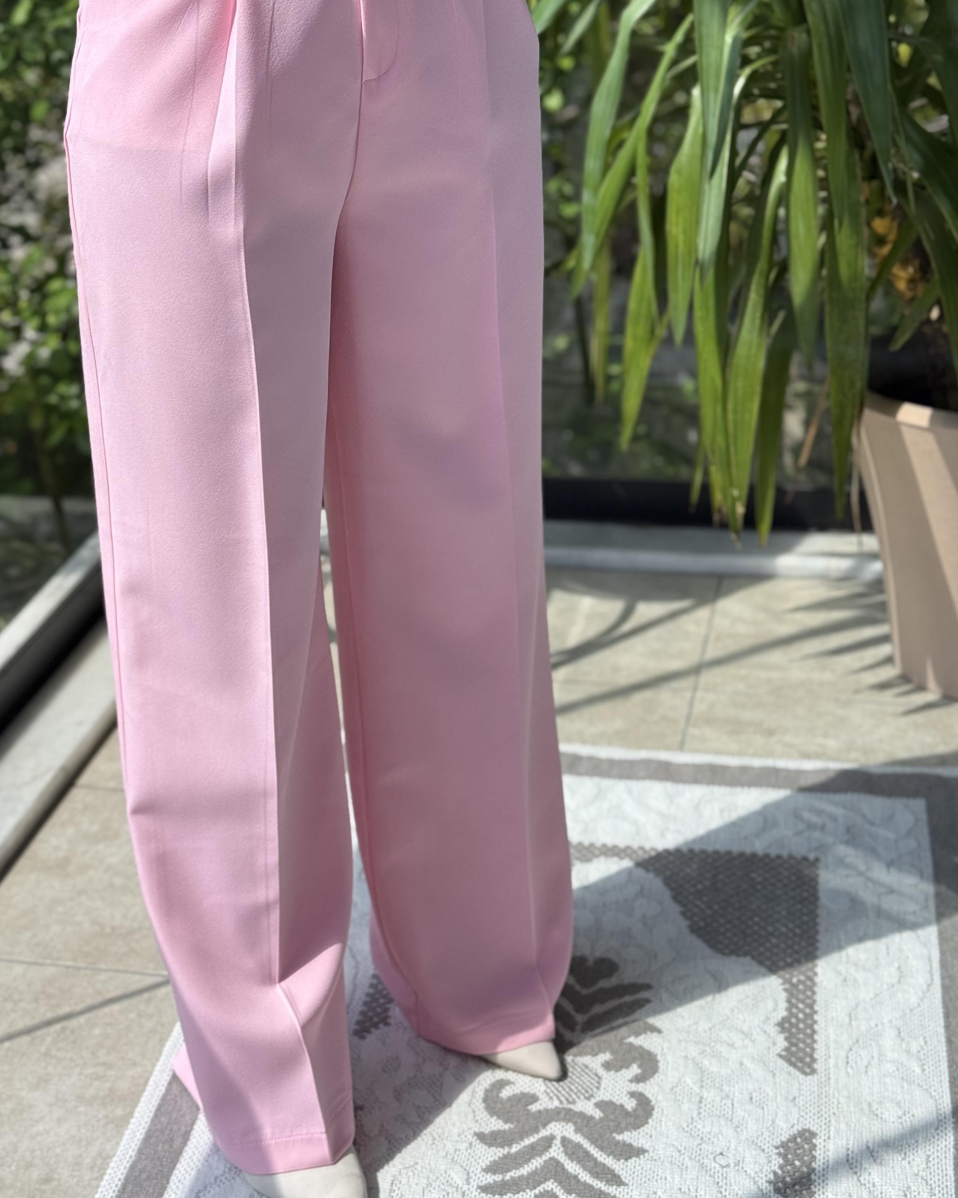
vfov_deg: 29.5
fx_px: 2269
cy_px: 463
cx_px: 370
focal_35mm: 64
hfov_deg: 23.8
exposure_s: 1/693
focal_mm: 6.76
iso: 64
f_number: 1.78
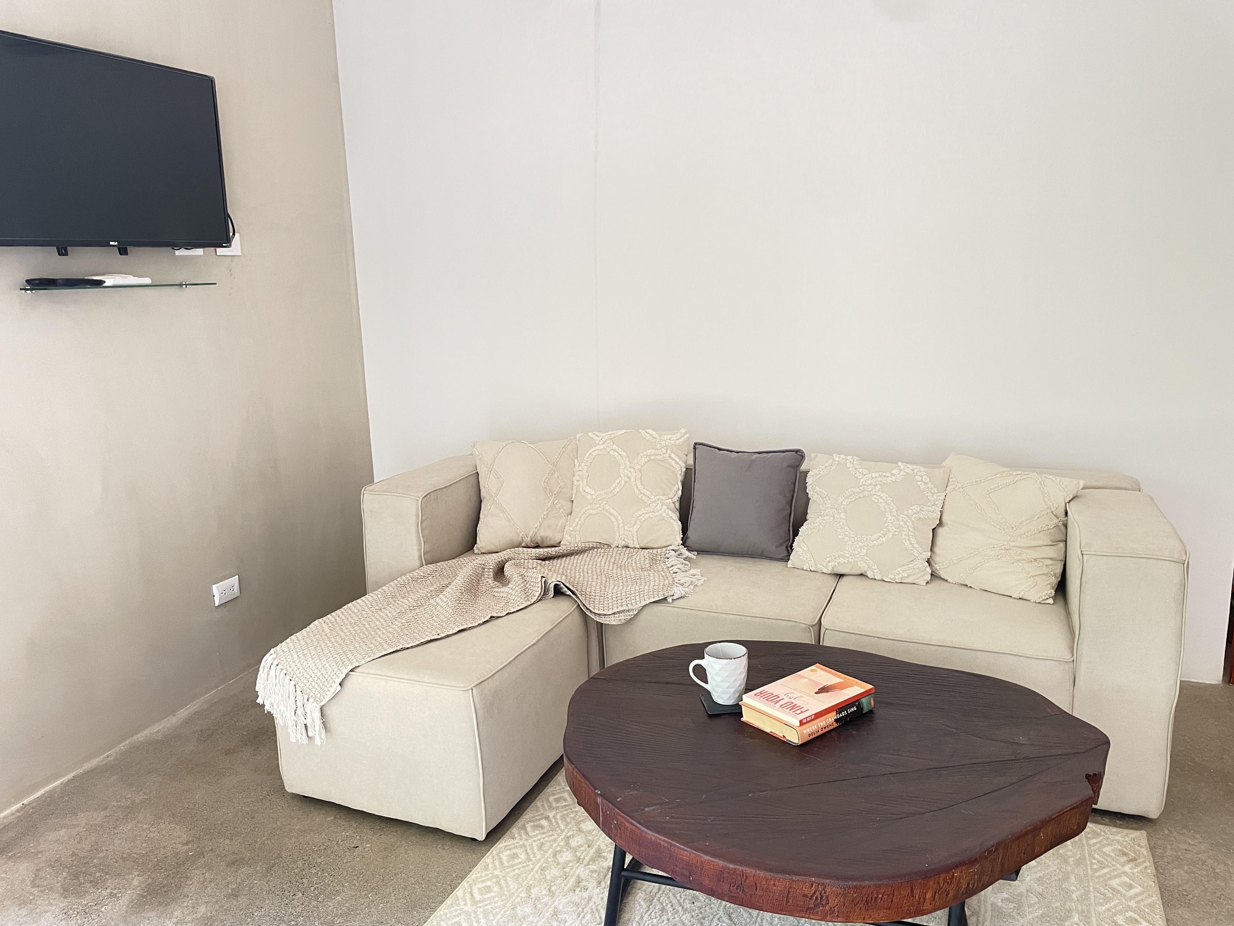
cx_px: 617
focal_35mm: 26
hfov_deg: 67.3
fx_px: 927
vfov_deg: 53.1
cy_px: 463
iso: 320
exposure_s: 1/60
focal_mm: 4.2
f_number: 1.6
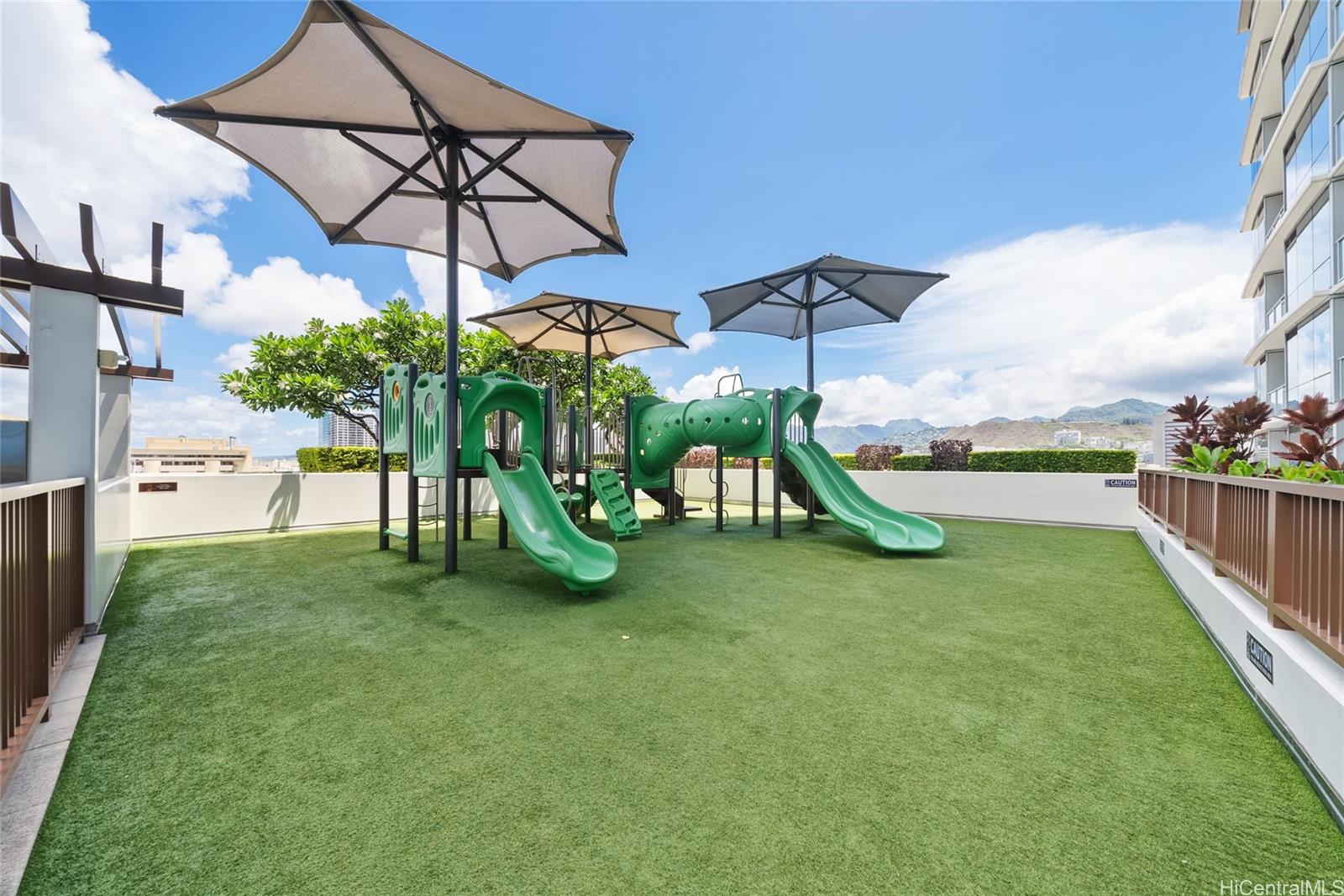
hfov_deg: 112.6
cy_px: 448
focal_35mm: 12
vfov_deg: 90.0
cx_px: 672
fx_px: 448
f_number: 10
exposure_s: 1/60
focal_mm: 12
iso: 125
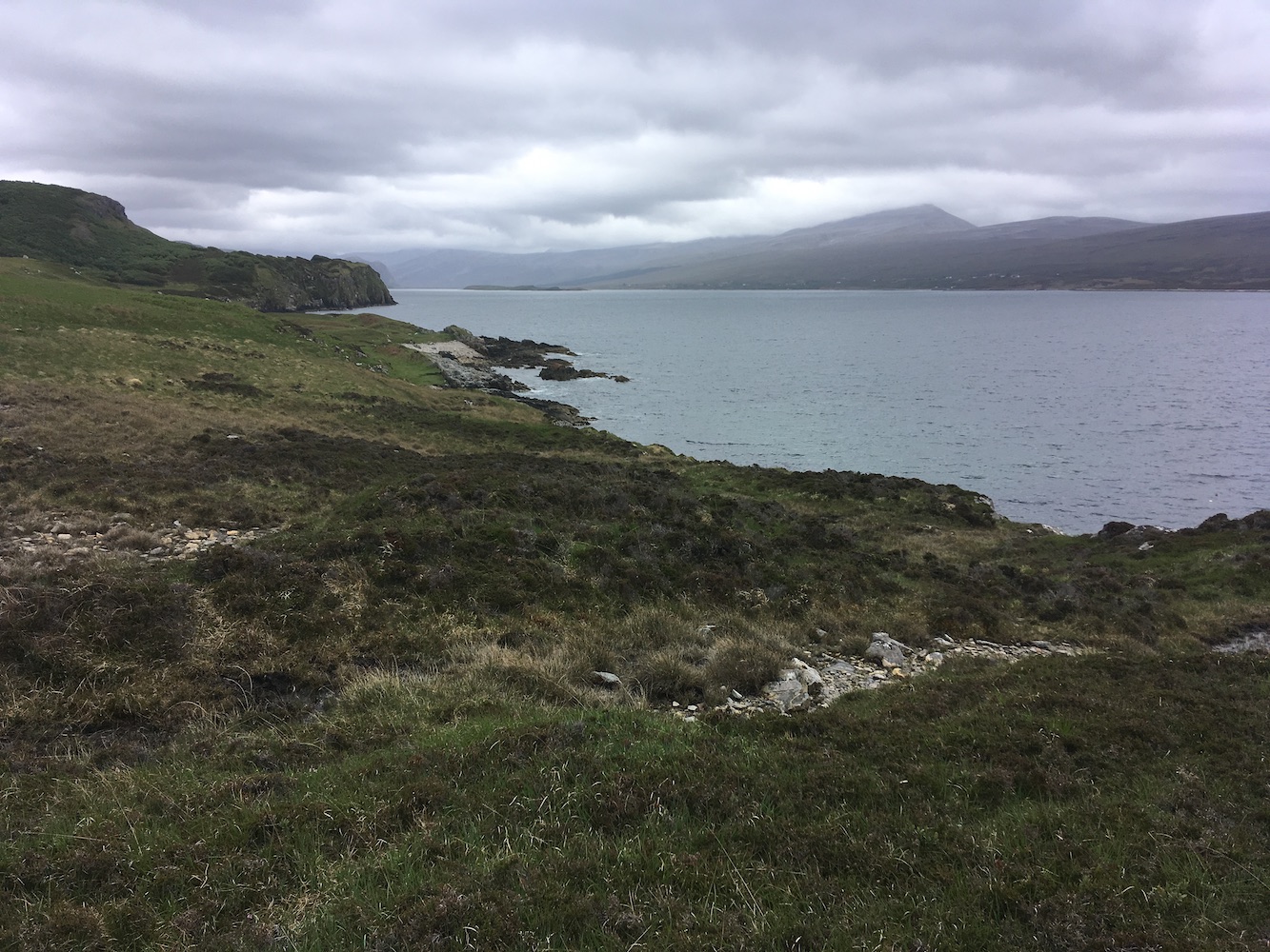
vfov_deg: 48.2
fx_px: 1064
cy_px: 476
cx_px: 635
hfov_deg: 61.7
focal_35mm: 29
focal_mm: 4.15
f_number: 2.2
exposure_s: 1/641
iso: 25
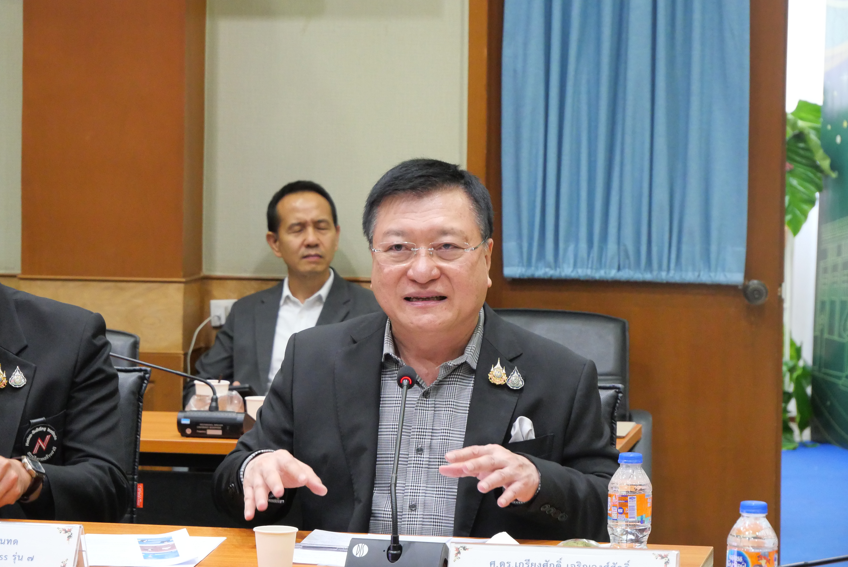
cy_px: 284
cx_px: 424
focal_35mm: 124
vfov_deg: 11.1
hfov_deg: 16.5
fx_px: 2923
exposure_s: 1/50
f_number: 5.6
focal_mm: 60
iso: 3200
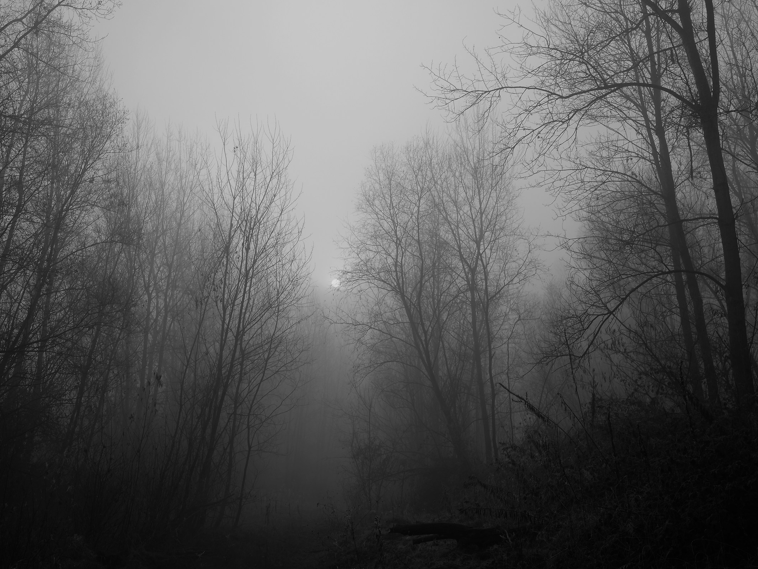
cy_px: 284
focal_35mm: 38
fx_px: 832
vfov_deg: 37.7
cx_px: 330
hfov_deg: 48.9
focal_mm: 23
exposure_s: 1/40
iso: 200
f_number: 10
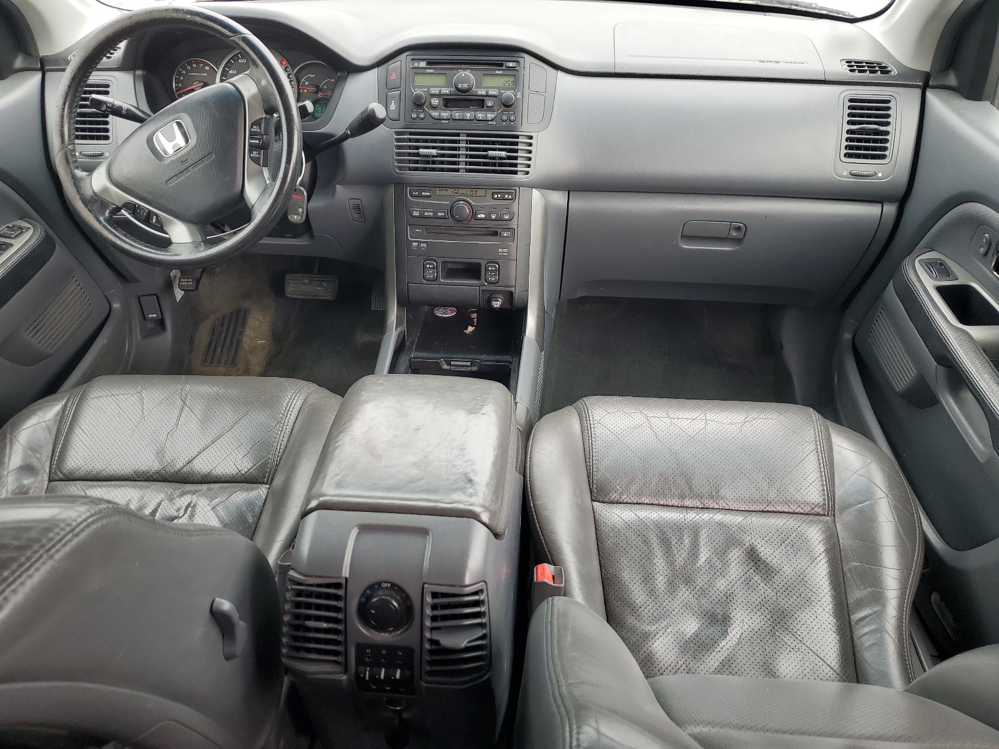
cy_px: 374
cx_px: 500
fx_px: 750
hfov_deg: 67.3
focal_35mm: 26
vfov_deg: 53.1
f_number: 1.5
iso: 50
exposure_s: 1/179
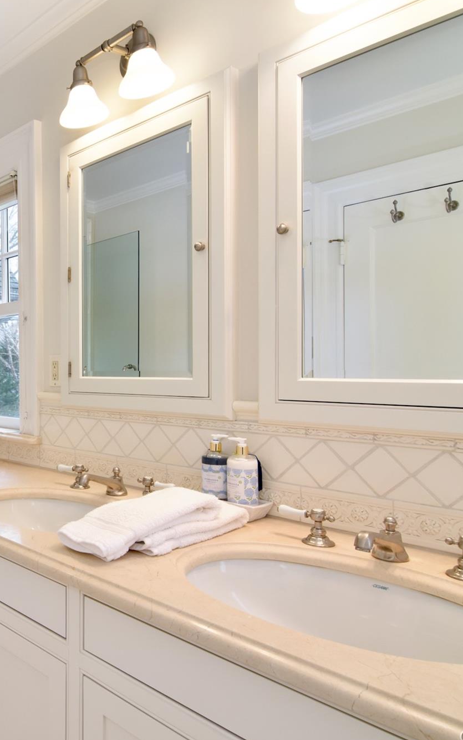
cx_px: 4
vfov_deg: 70.9
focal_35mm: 26
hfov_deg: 41.9
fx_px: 520
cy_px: 372
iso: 640
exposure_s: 1/50
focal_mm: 11
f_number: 11
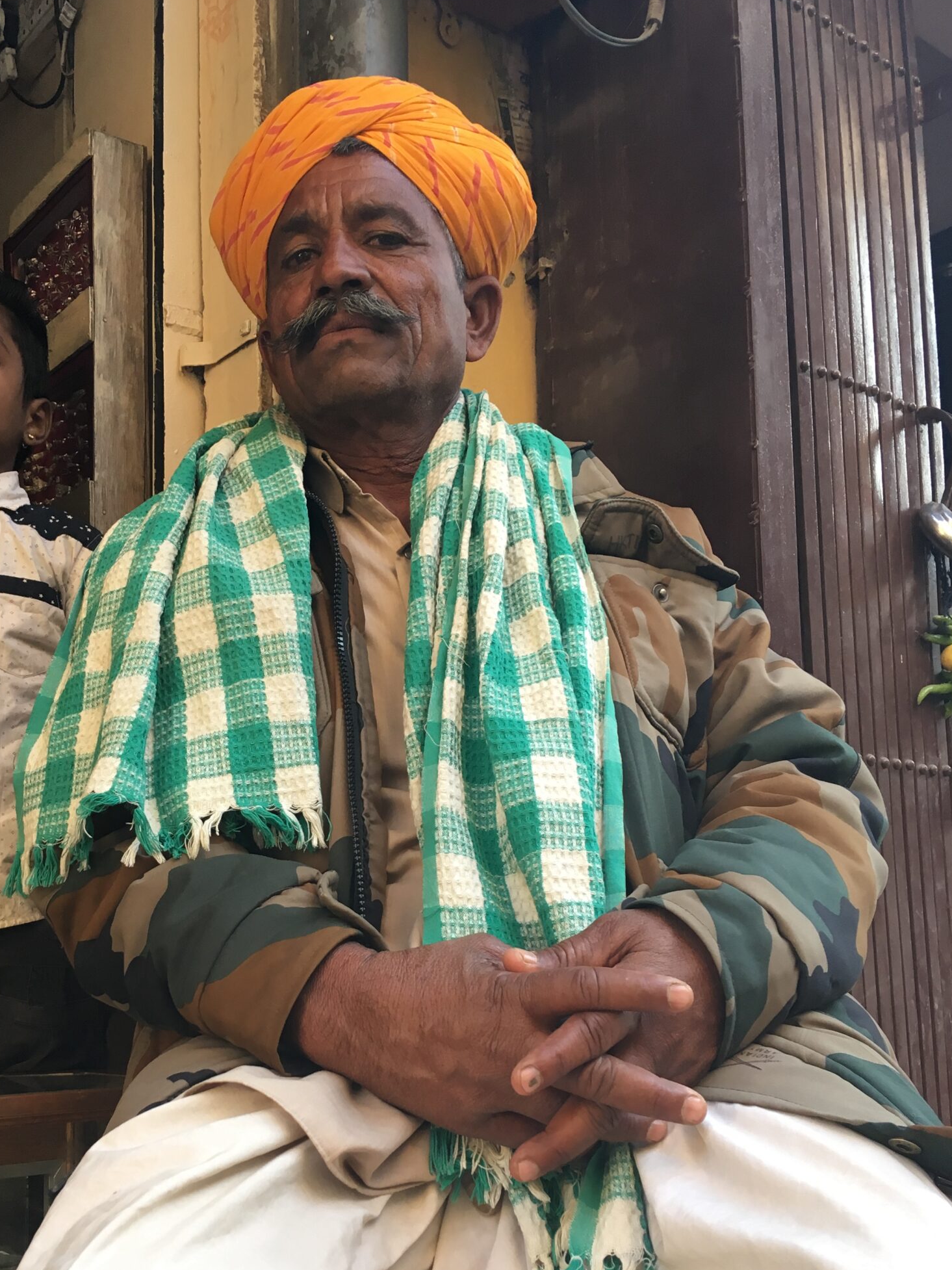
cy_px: 801
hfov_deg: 37.4
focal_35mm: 38
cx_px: 338
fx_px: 1394
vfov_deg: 48.5
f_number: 2.2
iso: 32
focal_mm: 4.15
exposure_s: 1/33
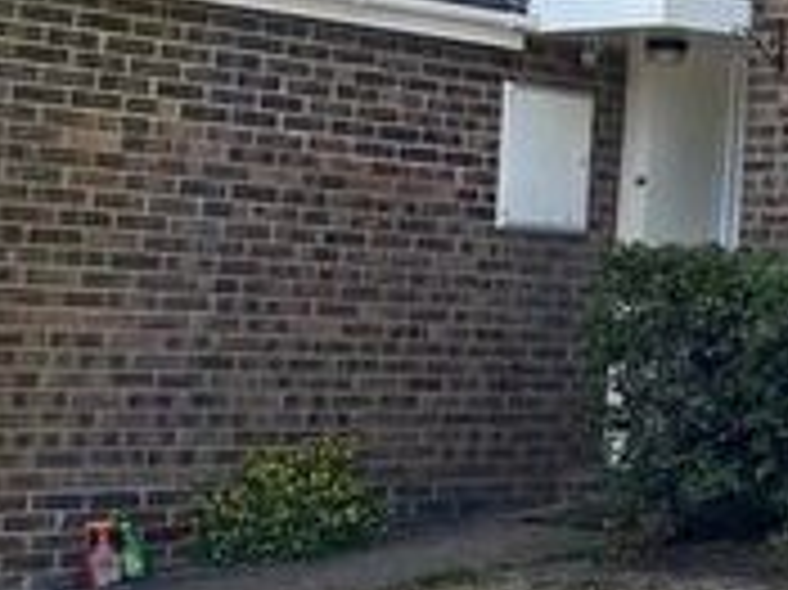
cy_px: 137
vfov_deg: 14.2
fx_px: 2366
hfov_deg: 16.2
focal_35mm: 104
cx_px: 1387
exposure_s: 1/1316
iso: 32
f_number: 1.8
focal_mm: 4.25
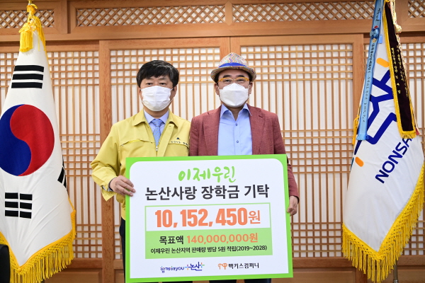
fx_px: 519
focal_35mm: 44
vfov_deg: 30.5
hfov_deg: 44.5
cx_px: 212
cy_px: 142
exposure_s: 1/160
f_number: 3.5
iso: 1000
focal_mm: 44
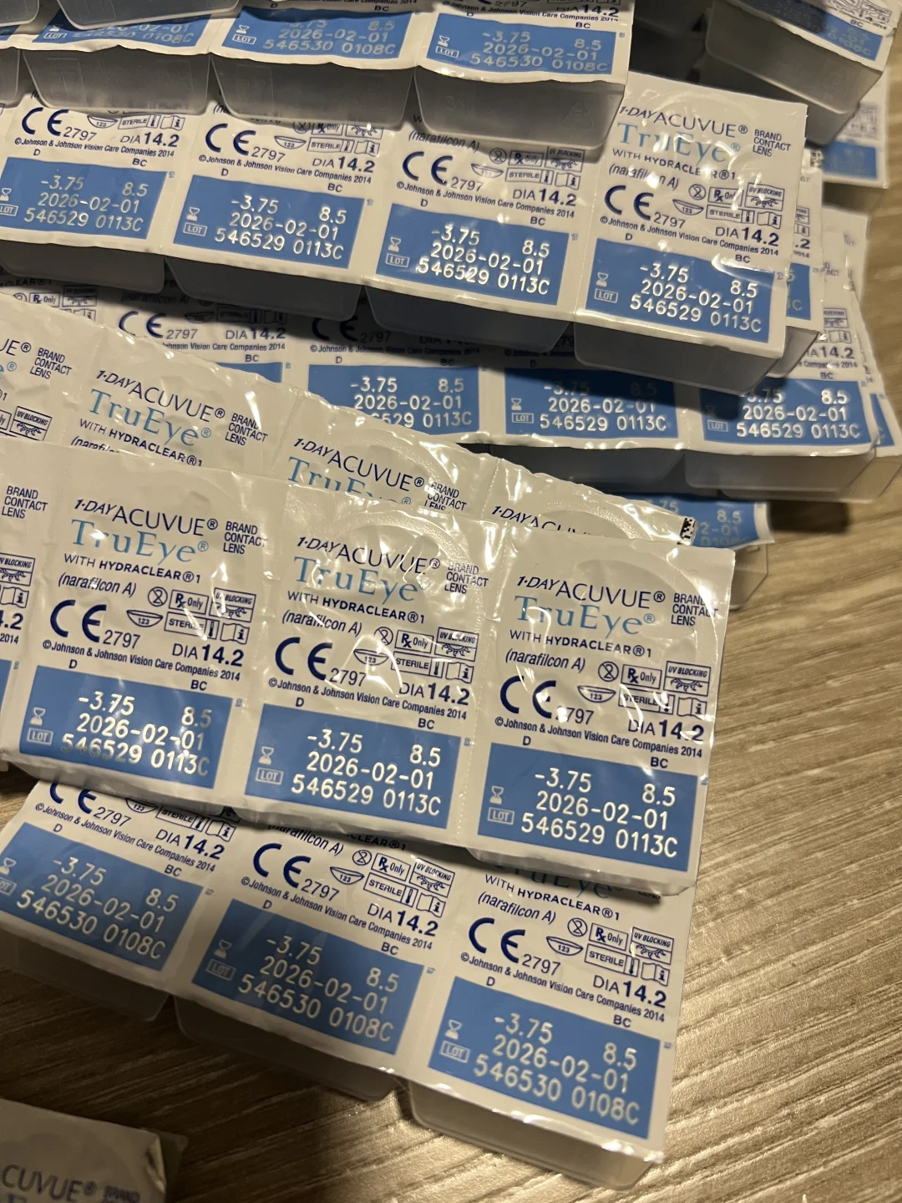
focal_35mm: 26
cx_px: 451
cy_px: 602
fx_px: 903
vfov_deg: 67.3
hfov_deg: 53.1
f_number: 1.5
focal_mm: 5.7
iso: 250
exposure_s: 1/60
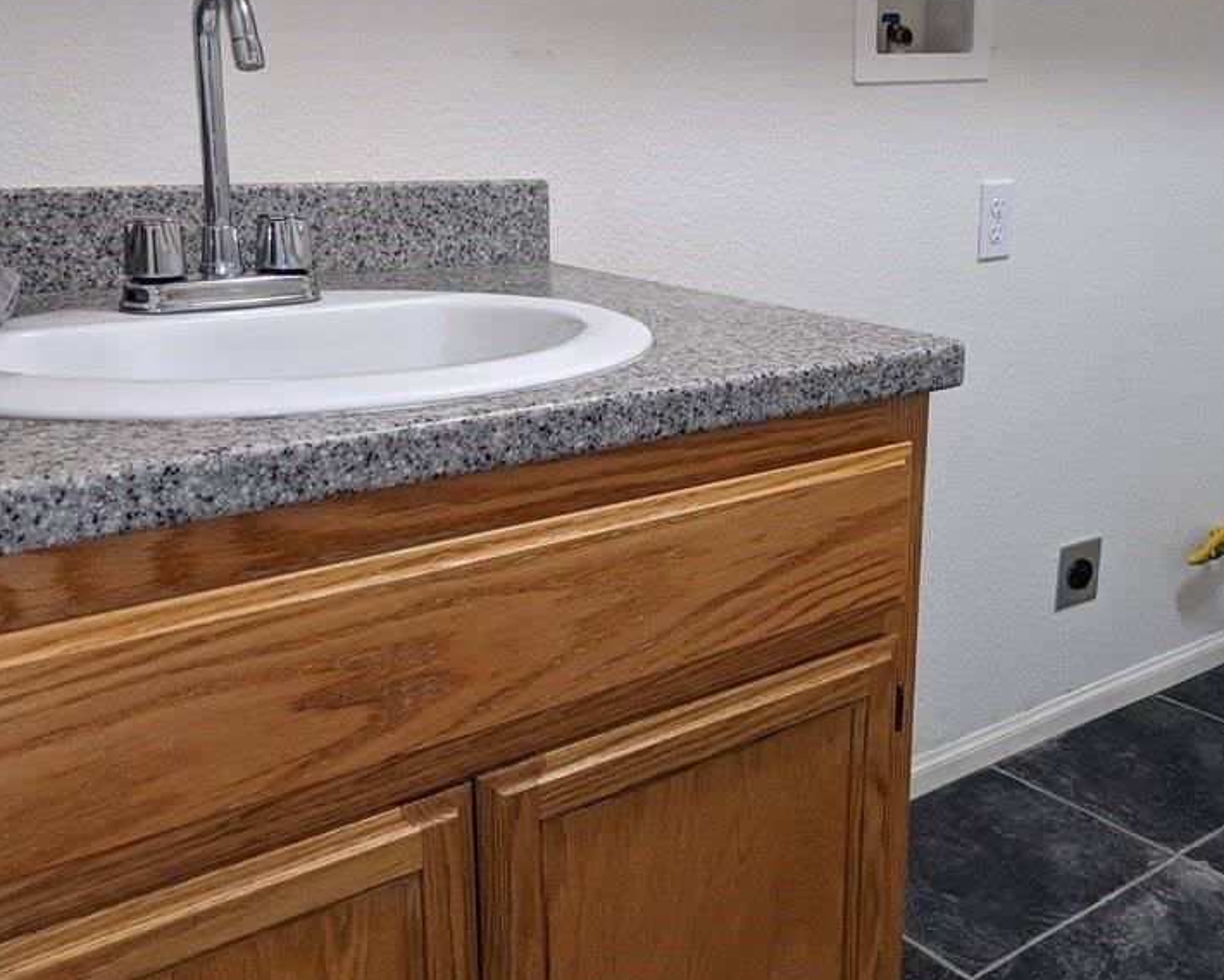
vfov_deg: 39.1
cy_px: 447
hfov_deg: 47.1
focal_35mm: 38
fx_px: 1377
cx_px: 822
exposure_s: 1/60
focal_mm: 4.38
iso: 344
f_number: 1.73
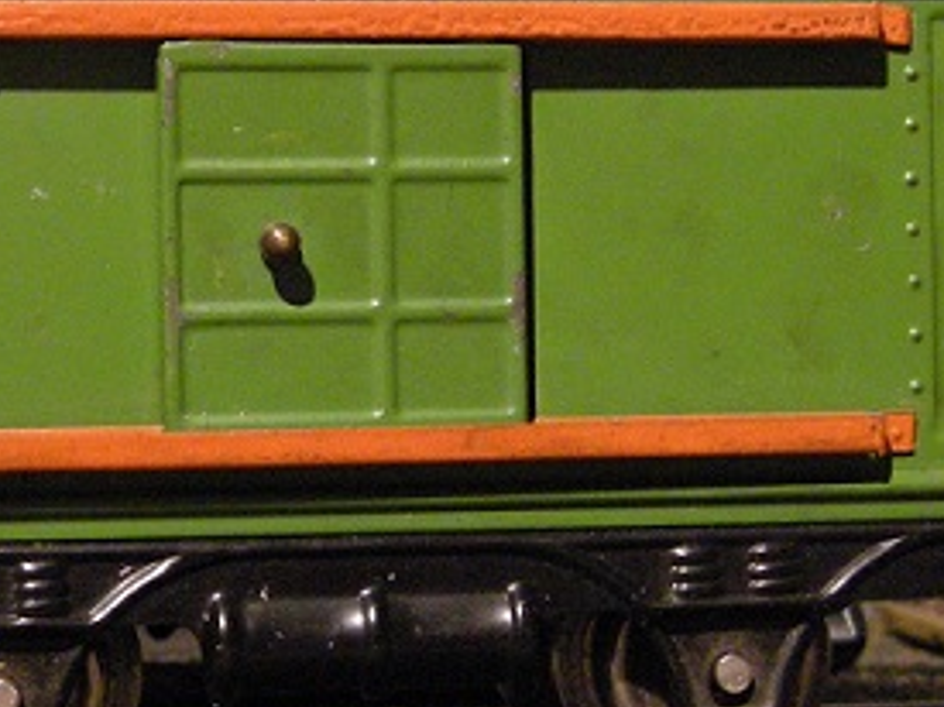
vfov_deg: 14.5
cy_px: 388
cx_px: 261
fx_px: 2780
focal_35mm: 102
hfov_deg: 19.2
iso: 400
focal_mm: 7.5
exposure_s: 1/9.4
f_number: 2.7
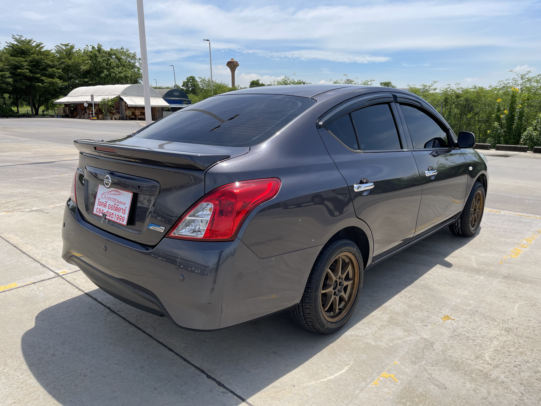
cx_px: 270
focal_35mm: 26
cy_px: 203
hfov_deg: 67.3
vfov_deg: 53.1
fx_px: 406
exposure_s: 1/3165
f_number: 1.6
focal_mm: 5.1
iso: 32
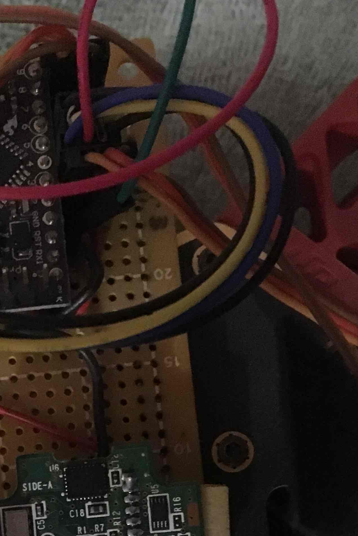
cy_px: 527
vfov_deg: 29.5
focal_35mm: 64
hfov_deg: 20.9
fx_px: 954
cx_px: 51
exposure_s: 1/15
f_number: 2.2
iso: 1000
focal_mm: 4.15
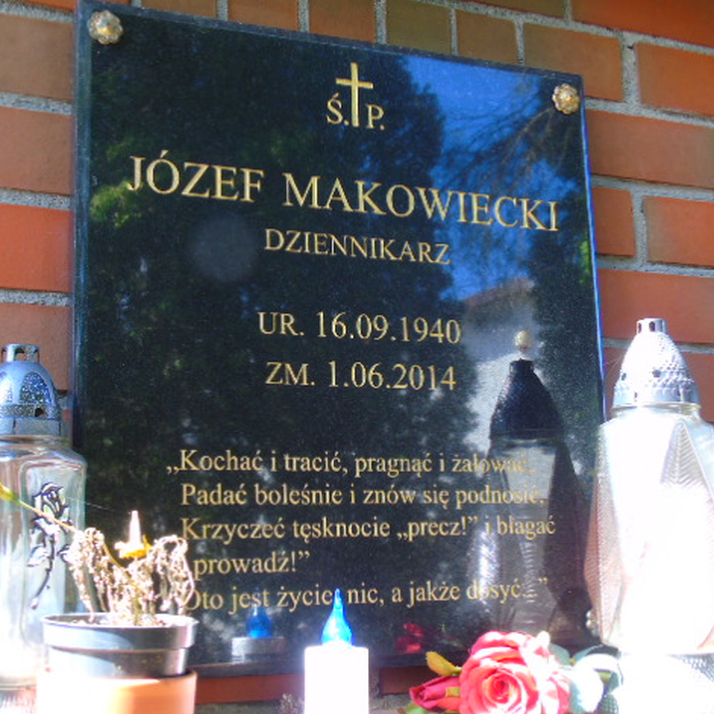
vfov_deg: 35.4
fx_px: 1120
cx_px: 330
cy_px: 352
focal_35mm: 48
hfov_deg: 35.3
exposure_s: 1/30
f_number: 3.9
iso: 80
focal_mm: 7.1
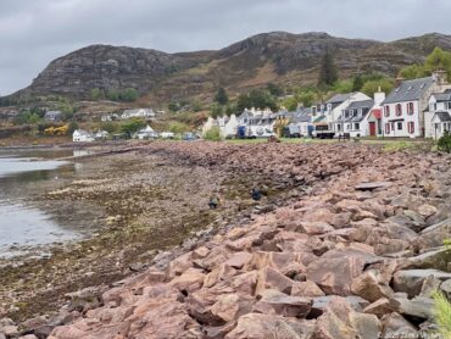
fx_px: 743
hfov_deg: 33.8
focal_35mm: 57
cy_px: 157
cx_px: 223
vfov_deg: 25.7
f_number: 2
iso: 20
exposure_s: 1/287
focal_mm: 6
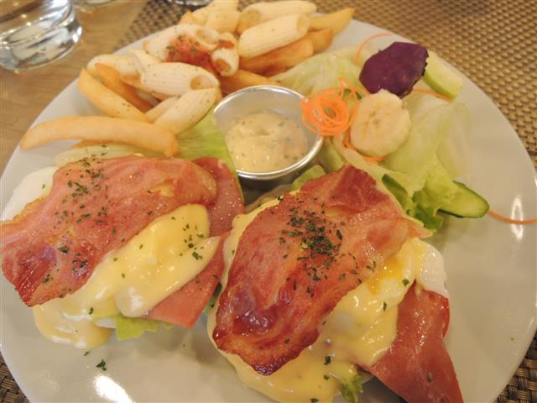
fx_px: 372
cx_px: 268
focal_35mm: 24
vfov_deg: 56.8
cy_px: 202
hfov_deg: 71.6
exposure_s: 1/13
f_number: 2.8
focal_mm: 4.3
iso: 400
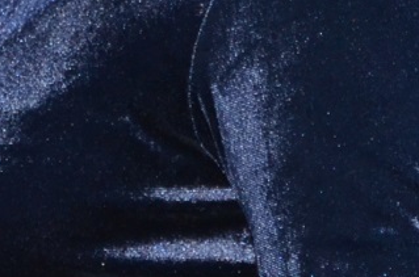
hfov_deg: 2.7
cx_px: 158
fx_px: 8731
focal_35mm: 752
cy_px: -184
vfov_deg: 1.8
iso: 560
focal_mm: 80
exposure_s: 1/60
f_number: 5.3
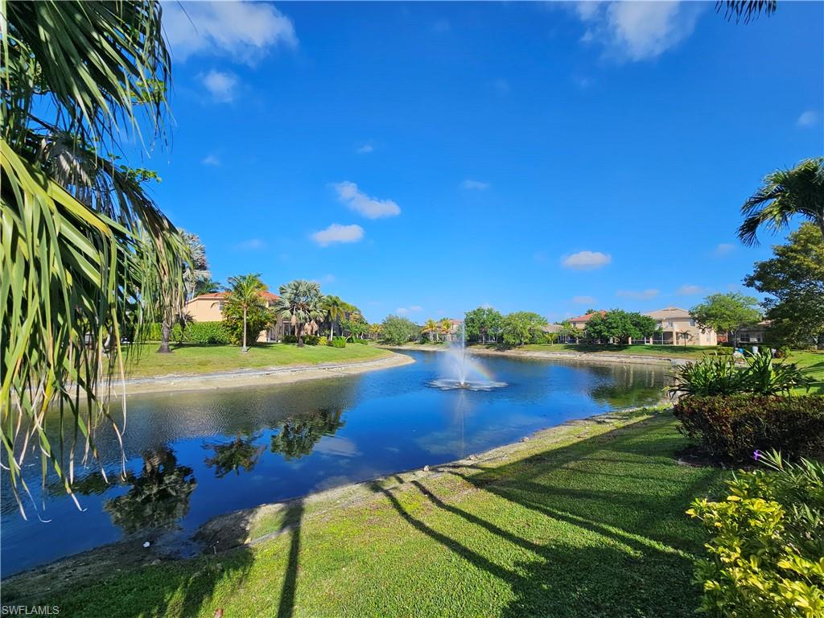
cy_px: 309
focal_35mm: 13
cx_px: 412
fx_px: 309
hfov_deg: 106.2
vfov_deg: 89.9
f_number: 2.2
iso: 50
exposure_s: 1/2510
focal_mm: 2.2
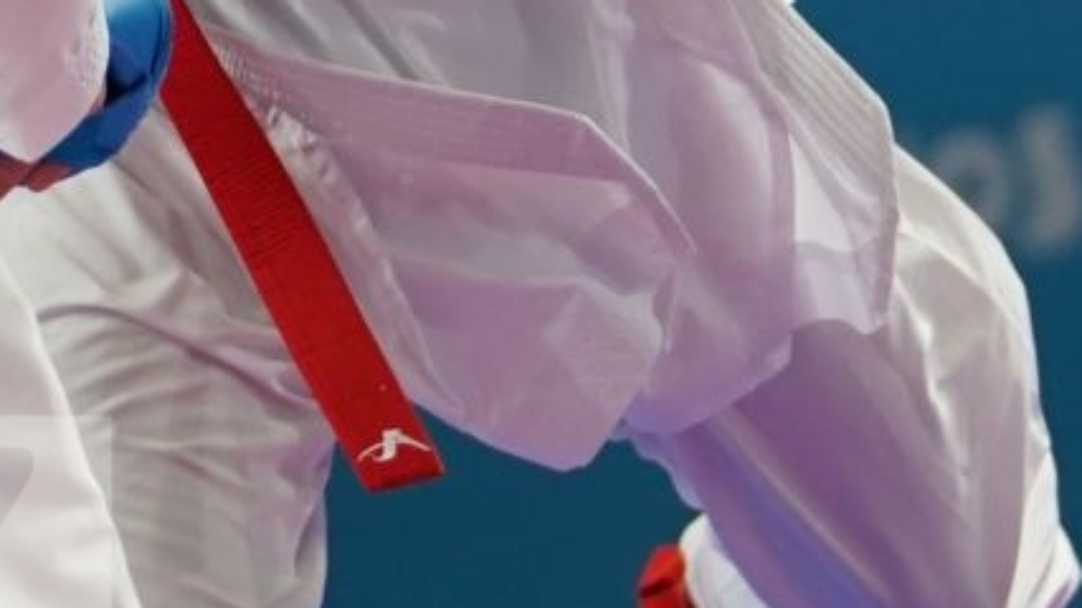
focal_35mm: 941
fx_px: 26993
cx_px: -124
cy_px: -253
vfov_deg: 1.3
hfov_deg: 2.3
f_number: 2.8
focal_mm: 142
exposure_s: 1/1000
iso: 1000
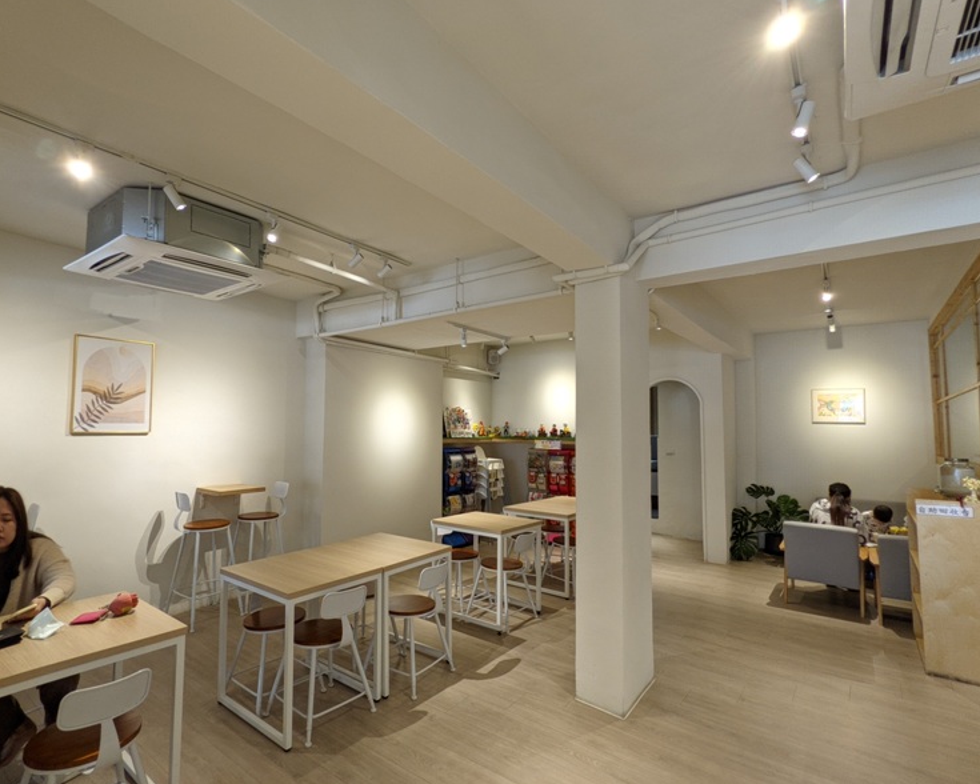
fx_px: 493
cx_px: 468
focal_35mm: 17
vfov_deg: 77.0
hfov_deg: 89.6
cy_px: 388
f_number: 2.2
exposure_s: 1/23.8
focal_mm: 2.22
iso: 41
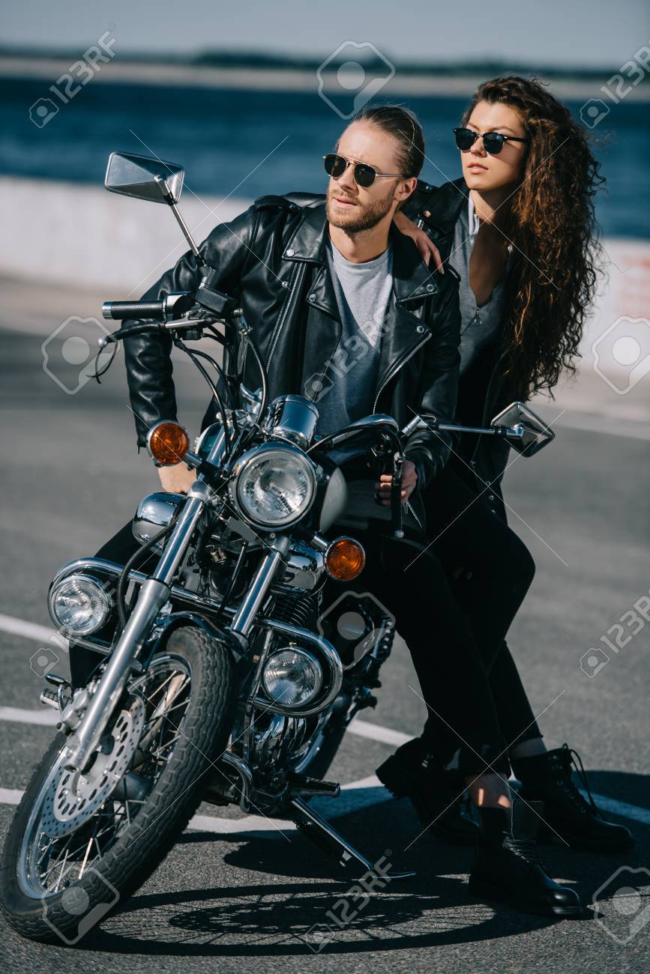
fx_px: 4467
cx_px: 325
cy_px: 487
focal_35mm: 165
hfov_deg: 8.3
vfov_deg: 12.5
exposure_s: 1/2500
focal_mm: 165
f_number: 3.2
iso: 200
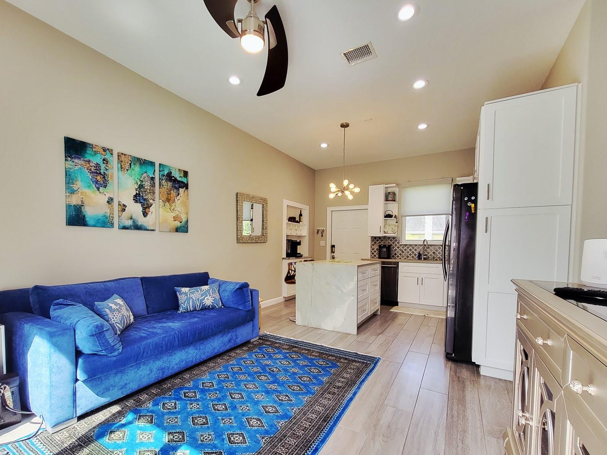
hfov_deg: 98.2
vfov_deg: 81.4
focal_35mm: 15
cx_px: 295
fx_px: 263
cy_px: 255
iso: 160
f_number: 2.2
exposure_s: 1/60
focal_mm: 1.74
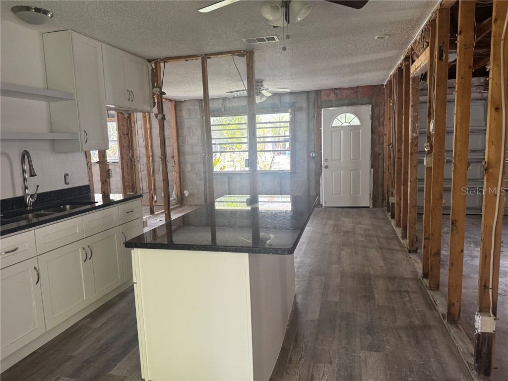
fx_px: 352
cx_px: 254
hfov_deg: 71.6
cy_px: 190
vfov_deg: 56.8
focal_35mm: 24
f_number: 1.78
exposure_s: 1/121
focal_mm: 6.76
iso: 200
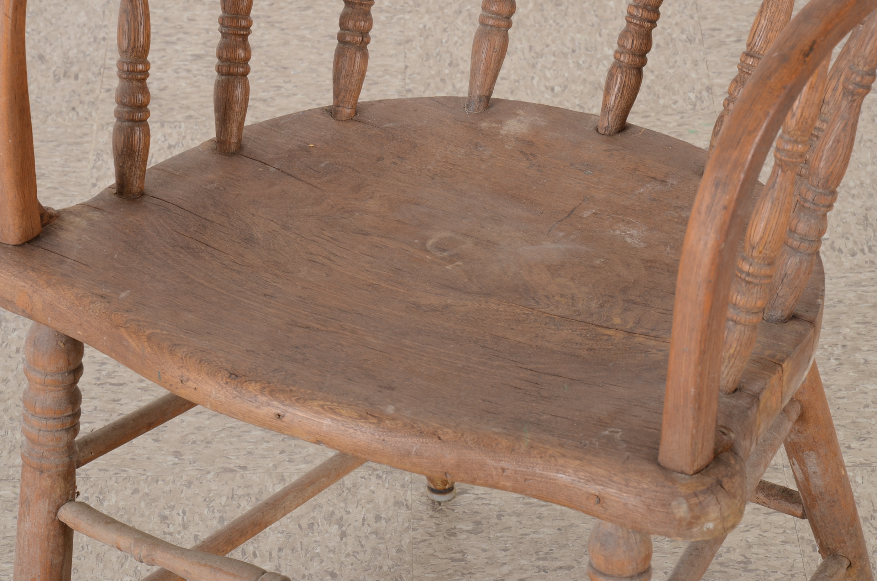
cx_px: 438
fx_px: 3282
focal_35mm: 135
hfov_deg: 15.2
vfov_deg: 10.1
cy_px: 290
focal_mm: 90
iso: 125
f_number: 14
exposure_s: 1/125
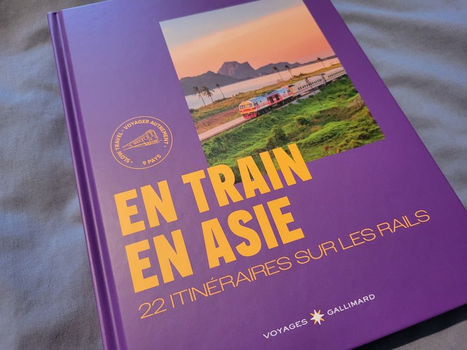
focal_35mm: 26
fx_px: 351
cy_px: 175
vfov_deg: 53.1
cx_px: 234
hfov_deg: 67.3
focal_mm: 5.4
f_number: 1.8
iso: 500
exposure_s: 1/50
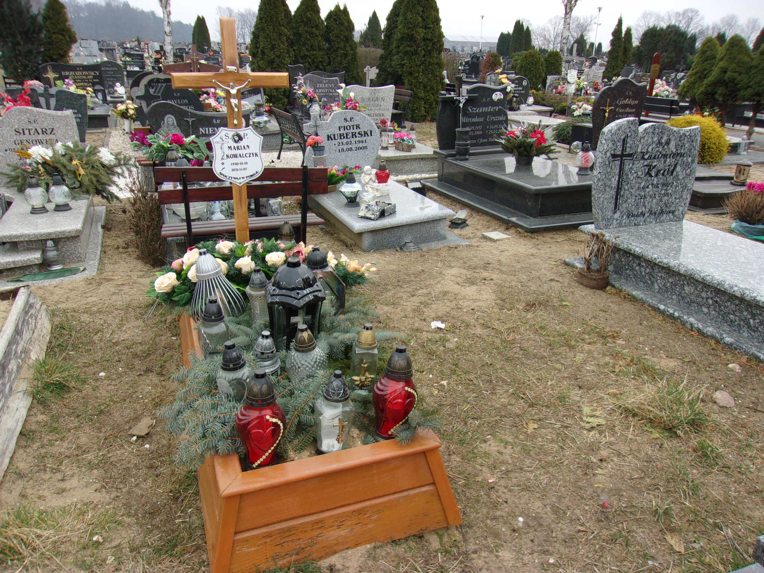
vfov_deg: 51.4
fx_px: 596
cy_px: 286
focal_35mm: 27
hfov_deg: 65.3
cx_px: 382
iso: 80
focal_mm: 4.9
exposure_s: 1/340
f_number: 3
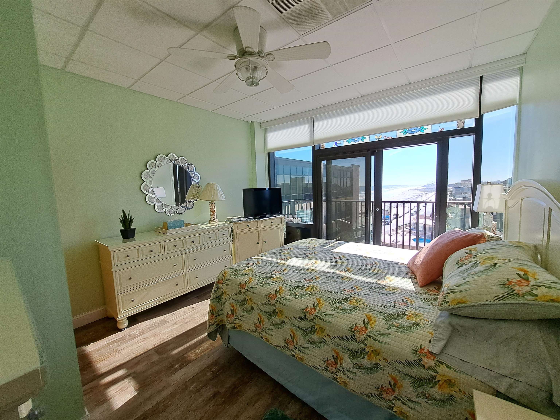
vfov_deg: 89.9
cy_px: 210
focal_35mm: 13
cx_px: 280
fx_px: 210
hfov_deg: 106.2
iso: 50
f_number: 2.2
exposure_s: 1/523
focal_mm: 1.74
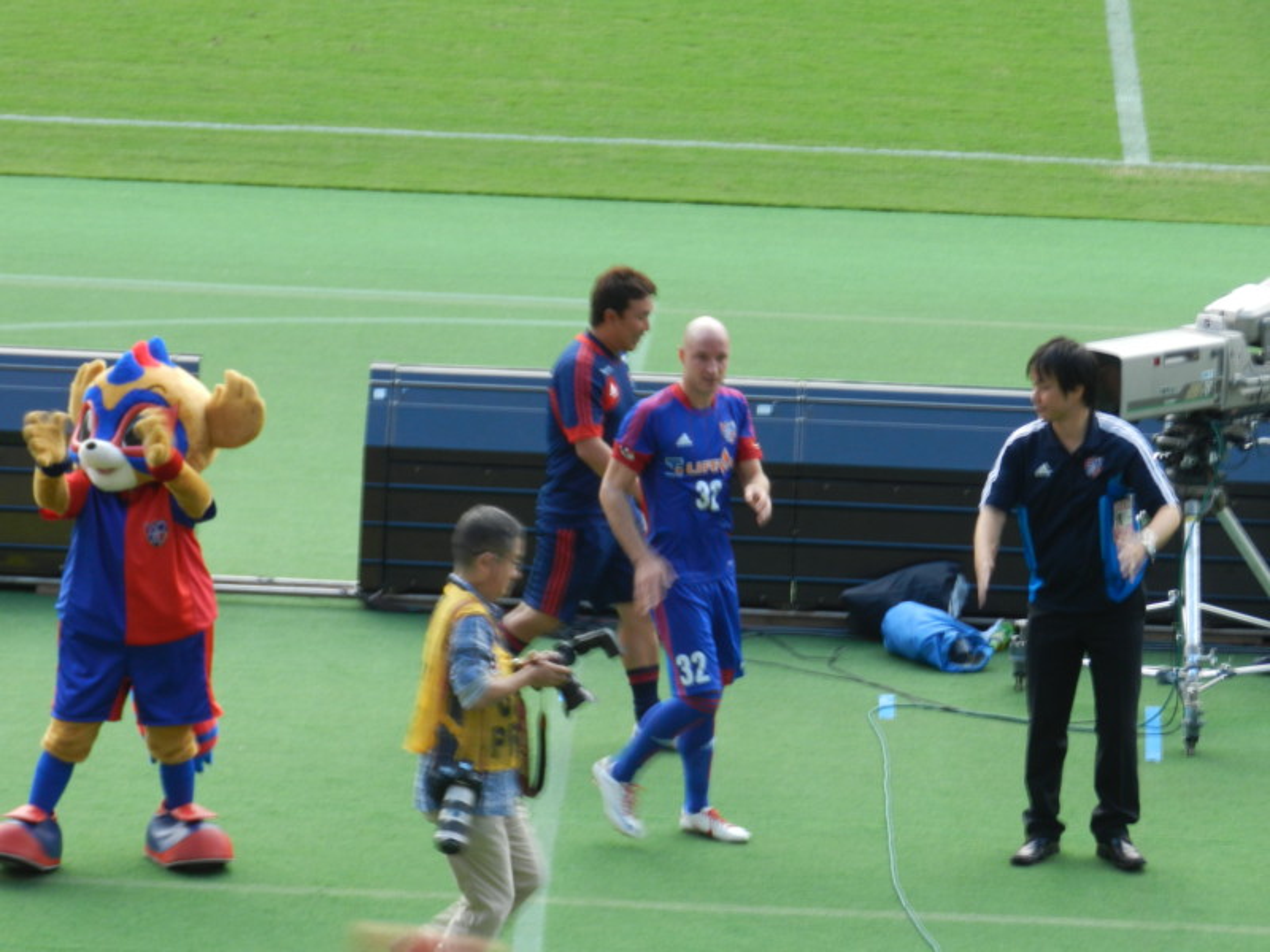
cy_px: 476
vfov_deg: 6.2
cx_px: 635
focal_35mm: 239
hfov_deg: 8.3
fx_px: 8768
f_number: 5.1
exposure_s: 1/50
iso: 180
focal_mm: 42.4
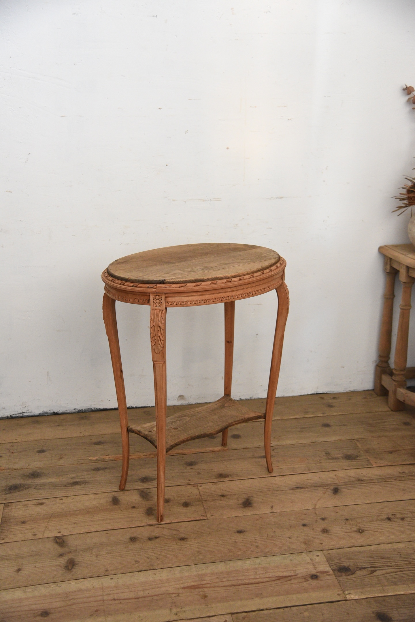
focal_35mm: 40
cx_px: 208
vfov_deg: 48.4
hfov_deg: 33.4
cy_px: 311
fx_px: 691
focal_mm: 40
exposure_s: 1/40
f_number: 4
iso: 2200
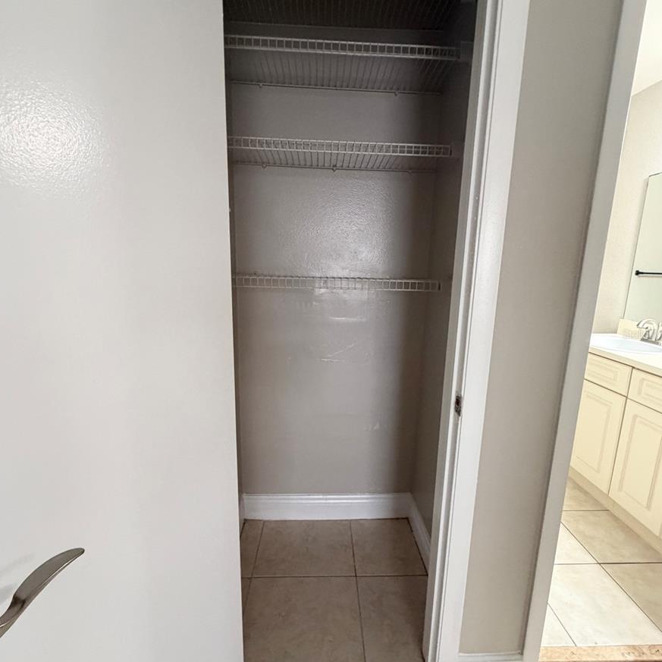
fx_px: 368
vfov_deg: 84.0
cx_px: 335
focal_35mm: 17
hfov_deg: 84.0
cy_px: 334
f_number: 2.2
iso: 400
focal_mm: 2.22
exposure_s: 1/60
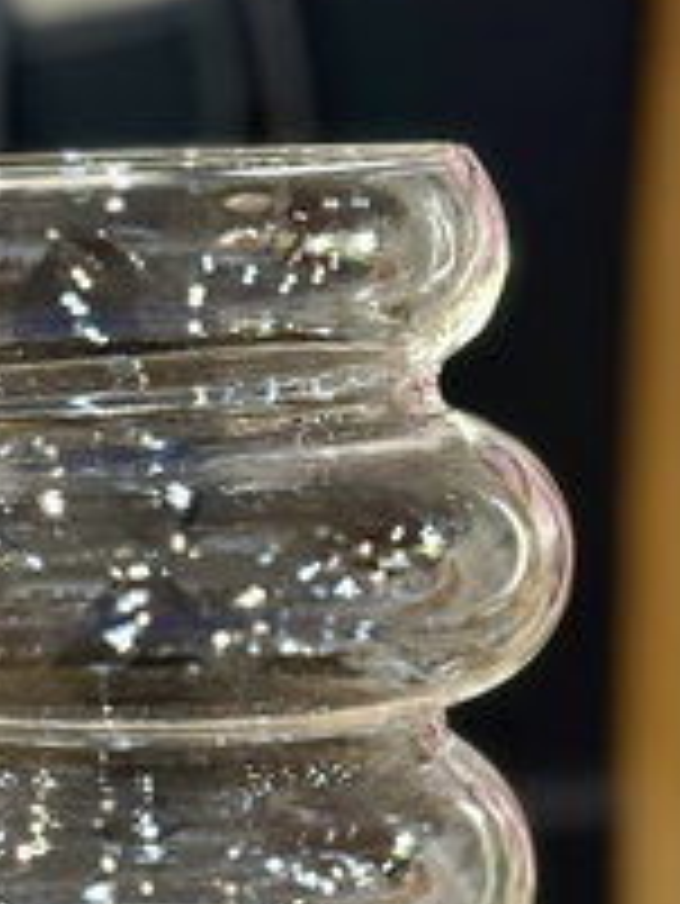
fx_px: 3323
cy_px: 376
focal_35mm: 127
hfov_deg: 11.6
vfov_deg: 15.5
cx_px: 81
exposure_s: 1/60
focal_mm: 6.76
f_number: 1.78
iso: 200
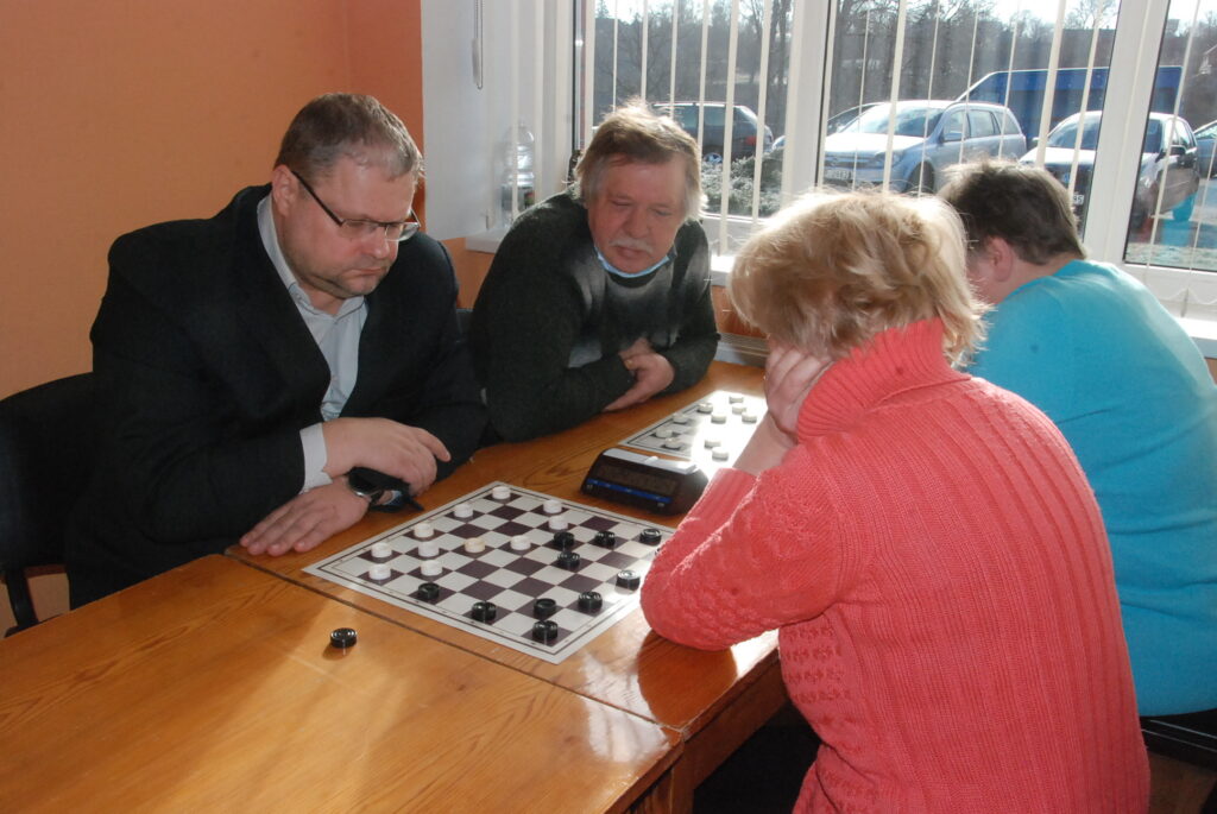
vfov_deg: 40.1
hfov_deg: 57.2
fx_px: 1117
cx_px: 608
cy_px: 407
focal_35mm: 33
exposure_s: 1/200
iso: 1600
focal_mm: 22
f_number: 16
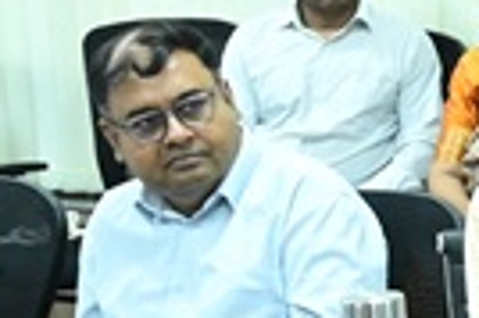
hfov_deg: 9.2
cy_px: 146
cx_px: 1178
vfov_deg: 6.9
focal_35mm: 198
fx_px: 2636
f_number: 4.5
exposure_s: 1/125
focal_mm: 29.5
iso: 4000
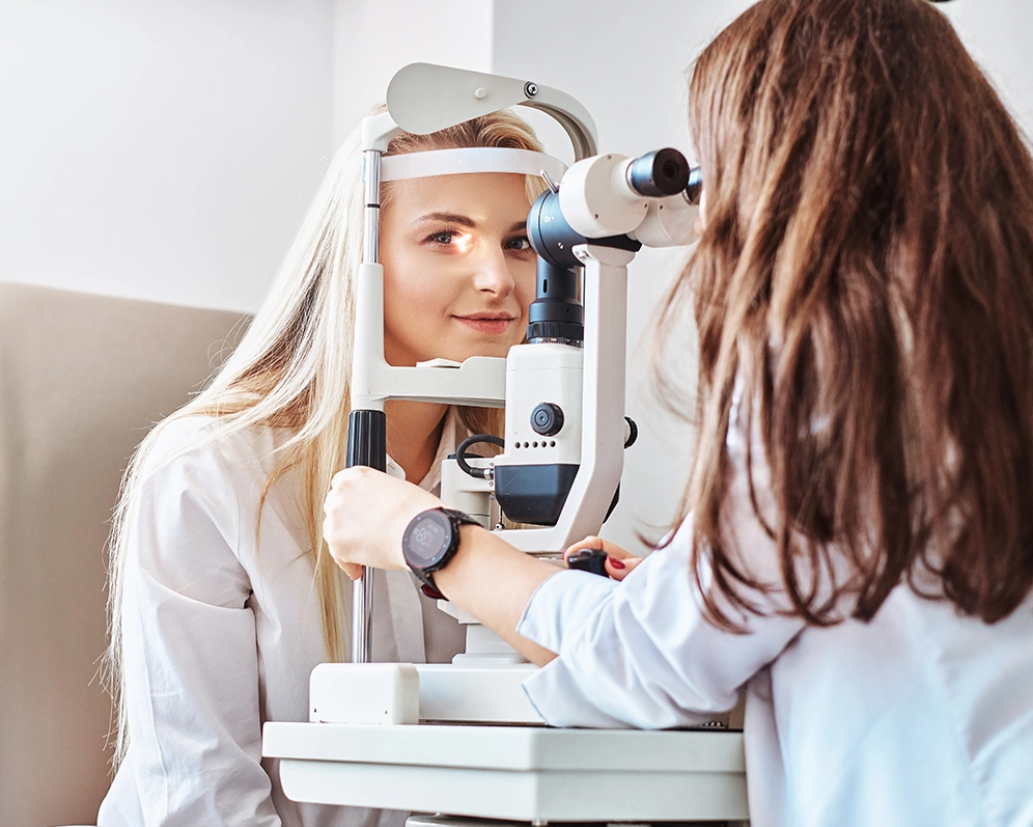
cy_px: 414
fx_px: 2905
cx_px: 490
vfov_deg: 16.2
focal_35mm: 95
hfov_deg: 20.2
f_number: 2.2
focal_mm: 56
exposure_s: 1/125
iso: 320
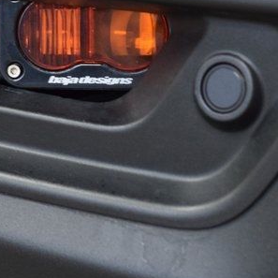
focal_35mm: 308
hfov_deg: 5.7
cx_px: 53
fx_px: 2798
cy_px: 24
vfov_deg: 5.7
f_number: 5.6
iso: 1600
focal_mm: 70
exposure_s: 1/30
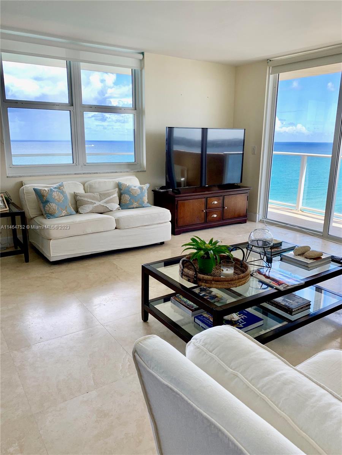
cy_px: 228
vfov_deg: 67.3
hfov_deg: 53.1
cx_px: 171
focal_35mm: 26
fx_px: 343
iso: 32
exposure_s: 1/121
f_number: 1.8
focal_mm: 4.25
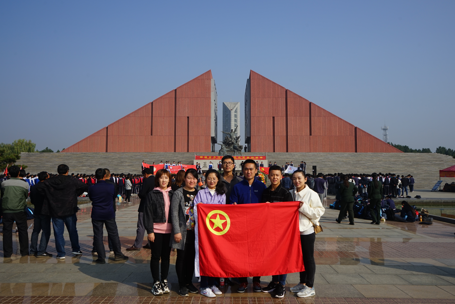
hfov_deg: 63.7
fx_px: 366
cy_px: 152
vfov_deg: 45.0
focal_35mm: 29
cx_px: 228
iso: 100
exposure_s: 1/200
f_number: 11
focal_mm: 29
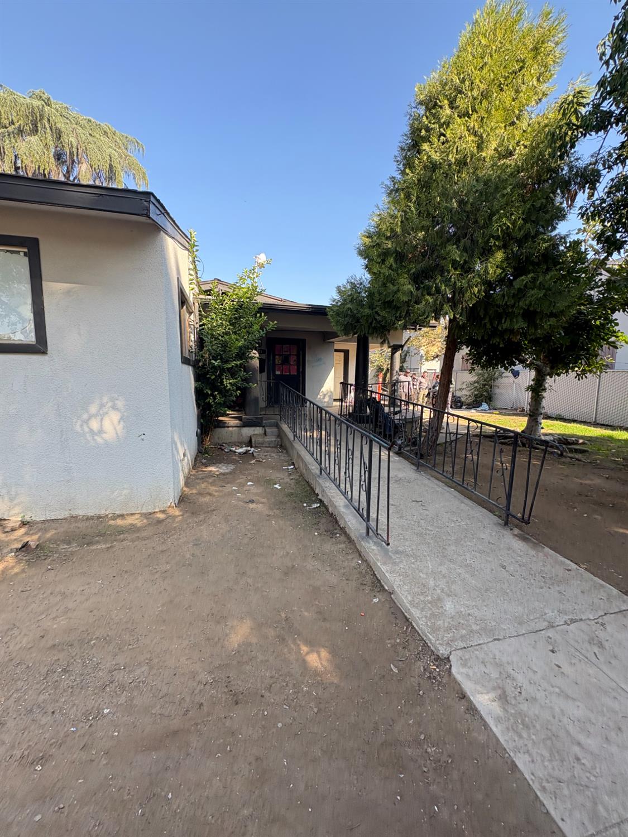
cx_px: 314
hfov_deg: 85.7
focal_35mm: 14
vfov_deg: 102.1
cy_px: 418
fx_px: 339
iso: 50
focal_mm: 2.22
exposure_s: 1/200
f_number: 2.2
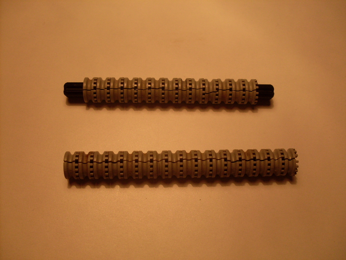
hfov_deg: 49.0
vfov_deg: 37.7
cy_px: 130
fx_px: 380
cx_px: 173
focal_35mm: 38
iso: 80
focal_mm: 6.3
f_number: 2.8
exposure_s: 1/250
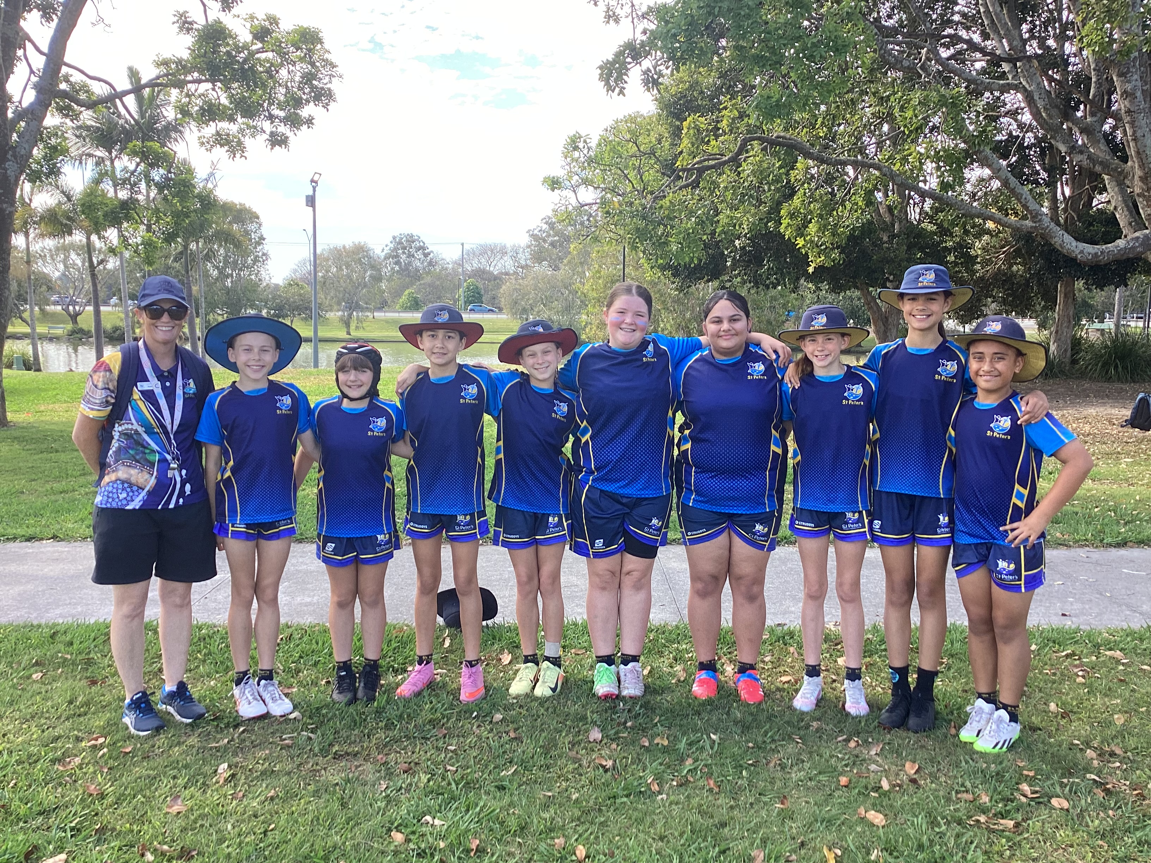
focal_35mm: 31
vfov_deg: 45.4
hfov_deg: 58.4
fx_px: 1031
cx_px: 576
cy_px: 432
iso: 25
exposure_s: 1/165
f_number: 2.4
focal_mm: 3.3
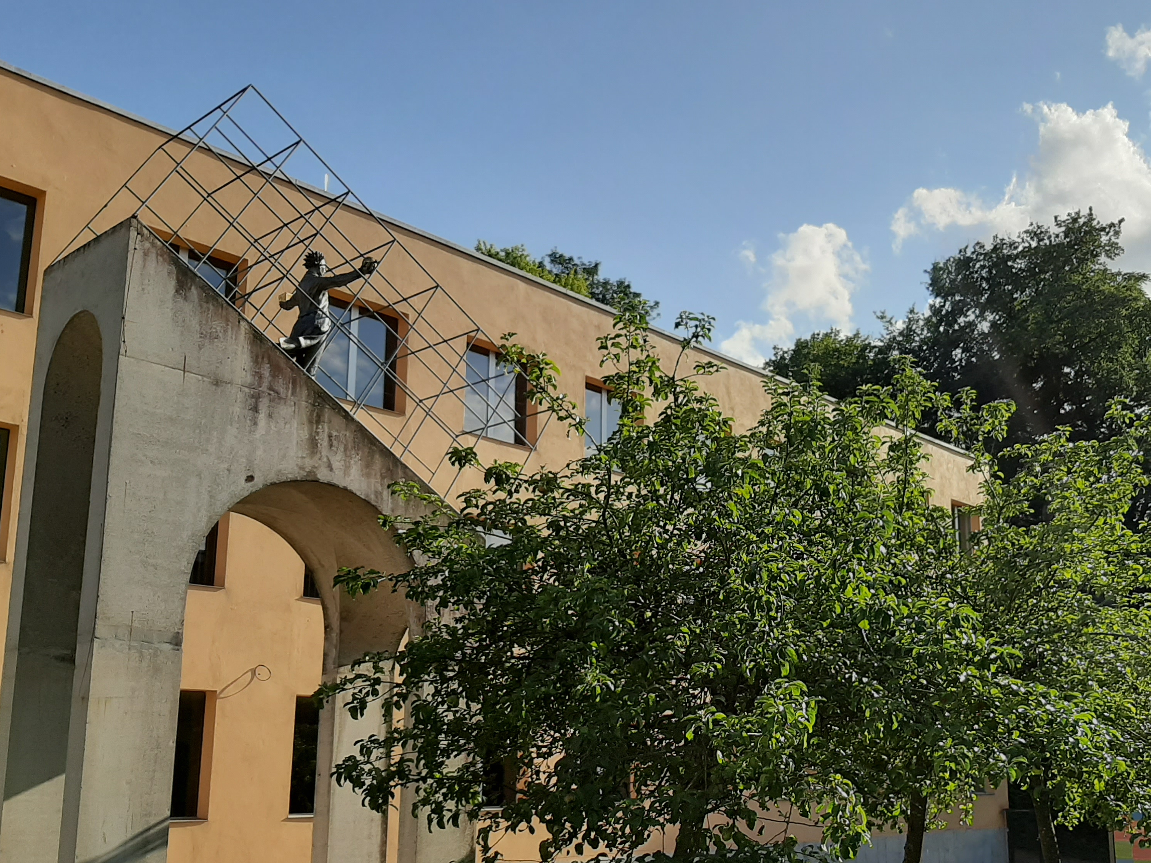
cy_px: 547
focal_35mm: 35
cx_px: 696
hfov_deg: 52.2
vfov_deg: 40.4
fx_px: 1164
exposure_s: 1/2433
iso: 40
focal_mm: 3.93
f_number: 1.7
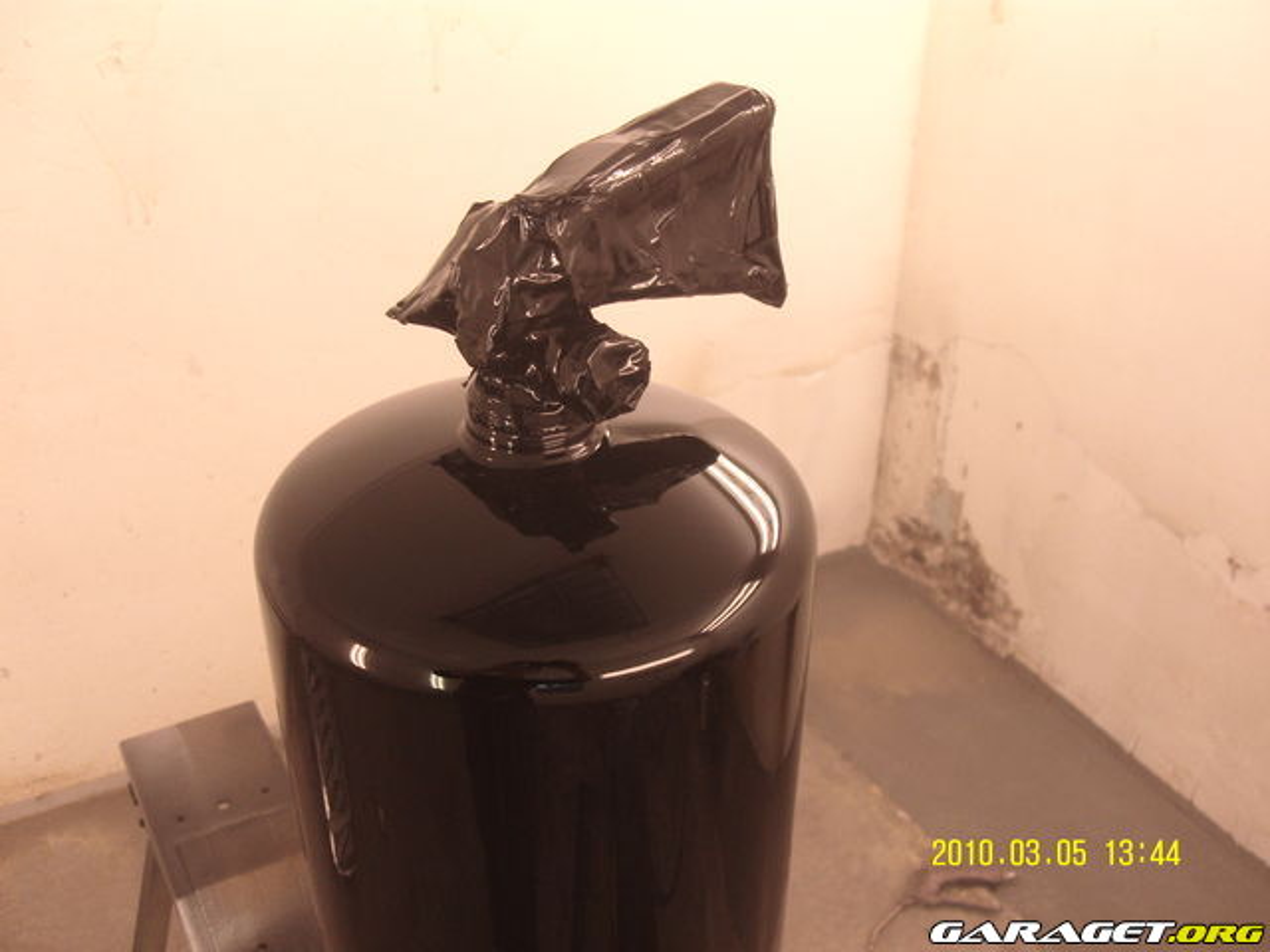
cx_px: 635
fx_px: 1357
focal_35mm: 37
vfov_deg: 38.7
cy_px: 476
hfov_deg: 50.1
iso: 120
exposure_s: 1/40
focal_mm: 6.2
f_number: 2.8
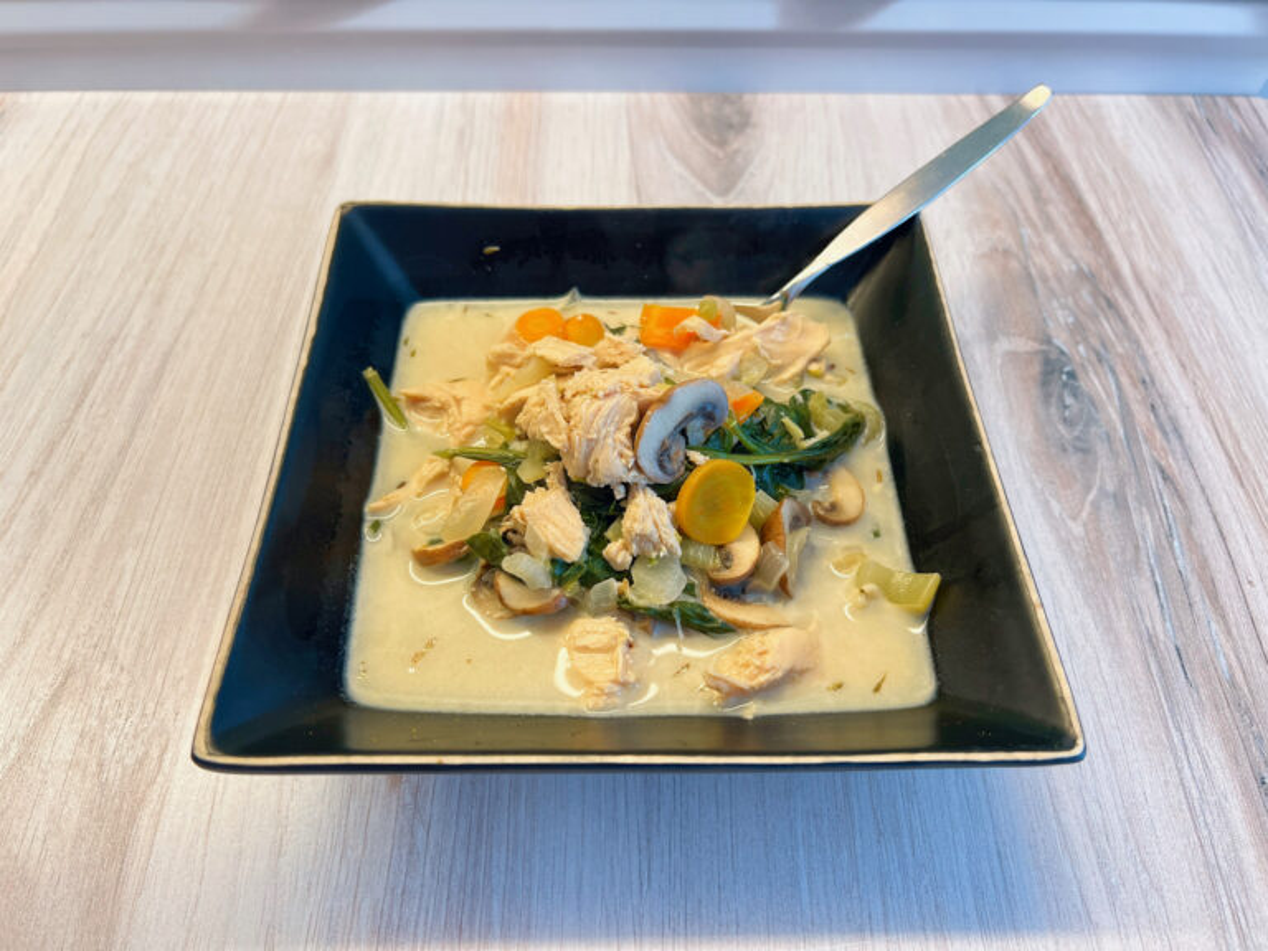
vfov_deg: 53.1
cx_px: 634
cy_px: 476
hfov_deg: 67.3
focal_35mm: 26
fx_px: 952
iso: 64
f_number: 1.5
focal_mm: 5.7
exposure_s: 1/60
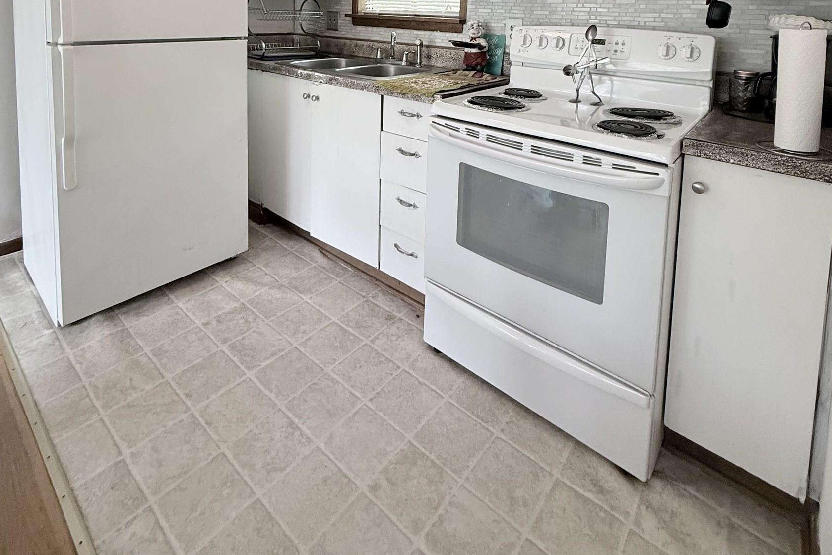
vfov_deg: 53.8
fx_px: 462
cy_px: 51
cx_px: 420
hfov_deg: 84.0
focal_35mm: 20
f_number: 2.2
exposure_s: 1/120
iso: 250
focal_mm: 2.22
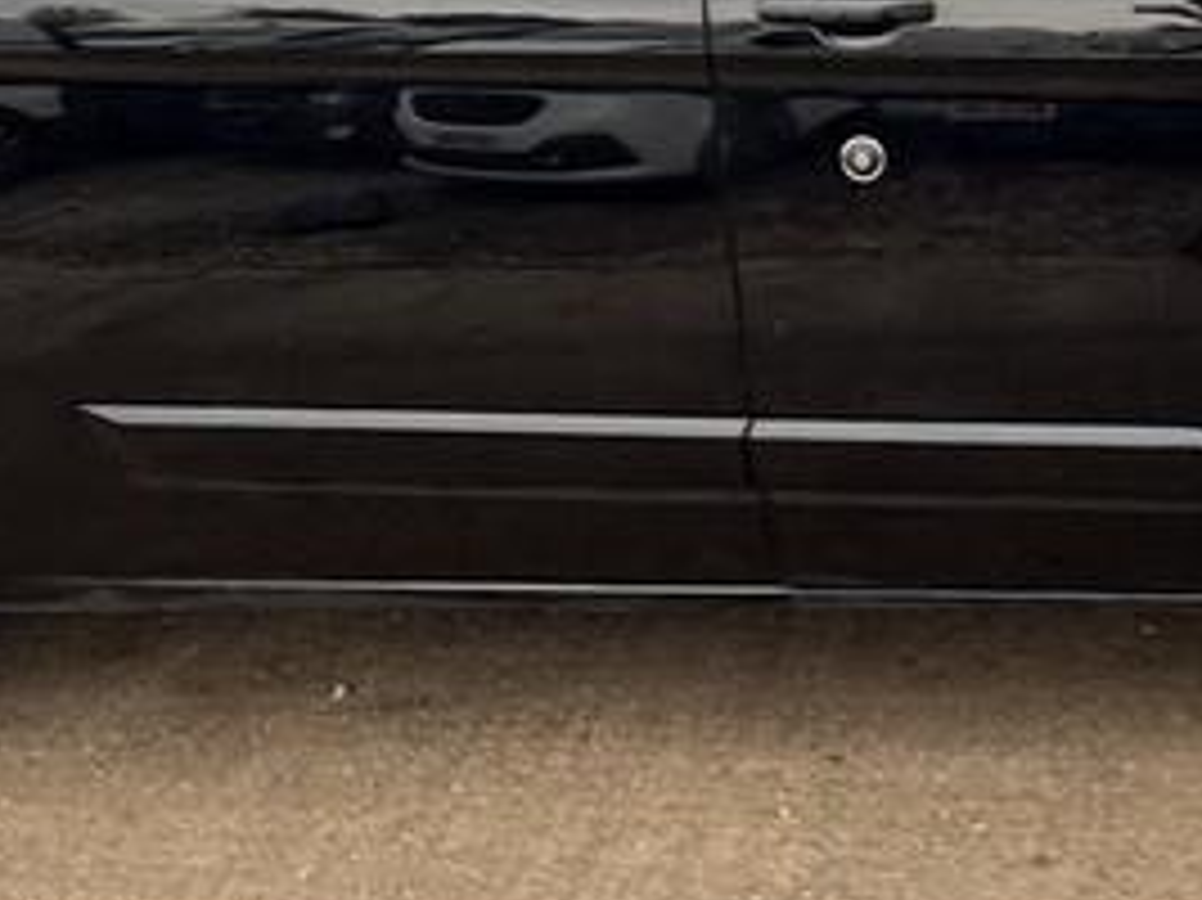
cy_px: -112
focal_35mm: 47
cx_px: 918
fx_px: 1631
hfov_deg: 39.2
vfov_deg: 27.9
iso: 160
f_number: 2.2
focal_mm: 2.22
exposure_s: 1/99
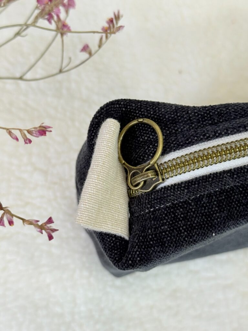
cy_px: 166
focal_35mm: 48
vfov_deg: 39.7
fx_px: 459
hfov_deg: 30.3
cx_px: 124
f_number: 1.78
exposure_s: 1/91
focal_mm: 6.76
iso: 100
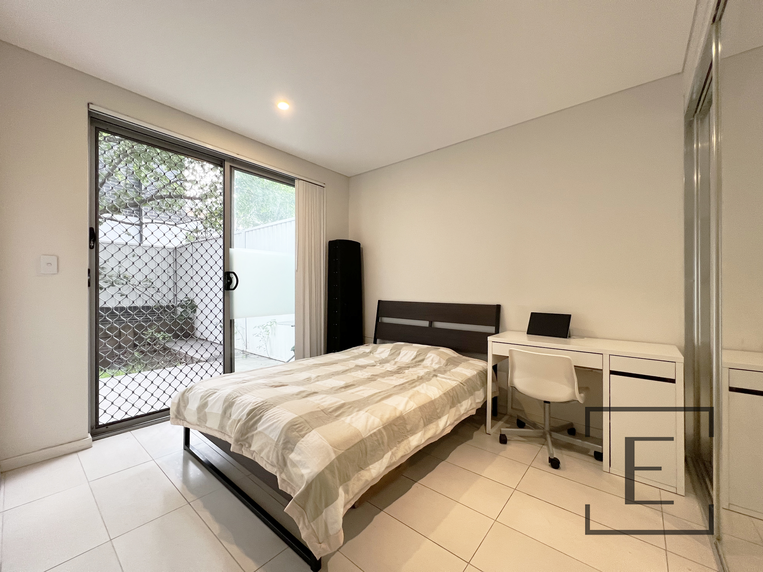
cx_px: 382
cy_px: 286
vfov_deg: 89.9
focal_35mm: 13
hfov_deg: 106.2
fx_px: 287
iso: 160
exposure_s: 1/100
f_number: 1.8
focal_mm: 1.57
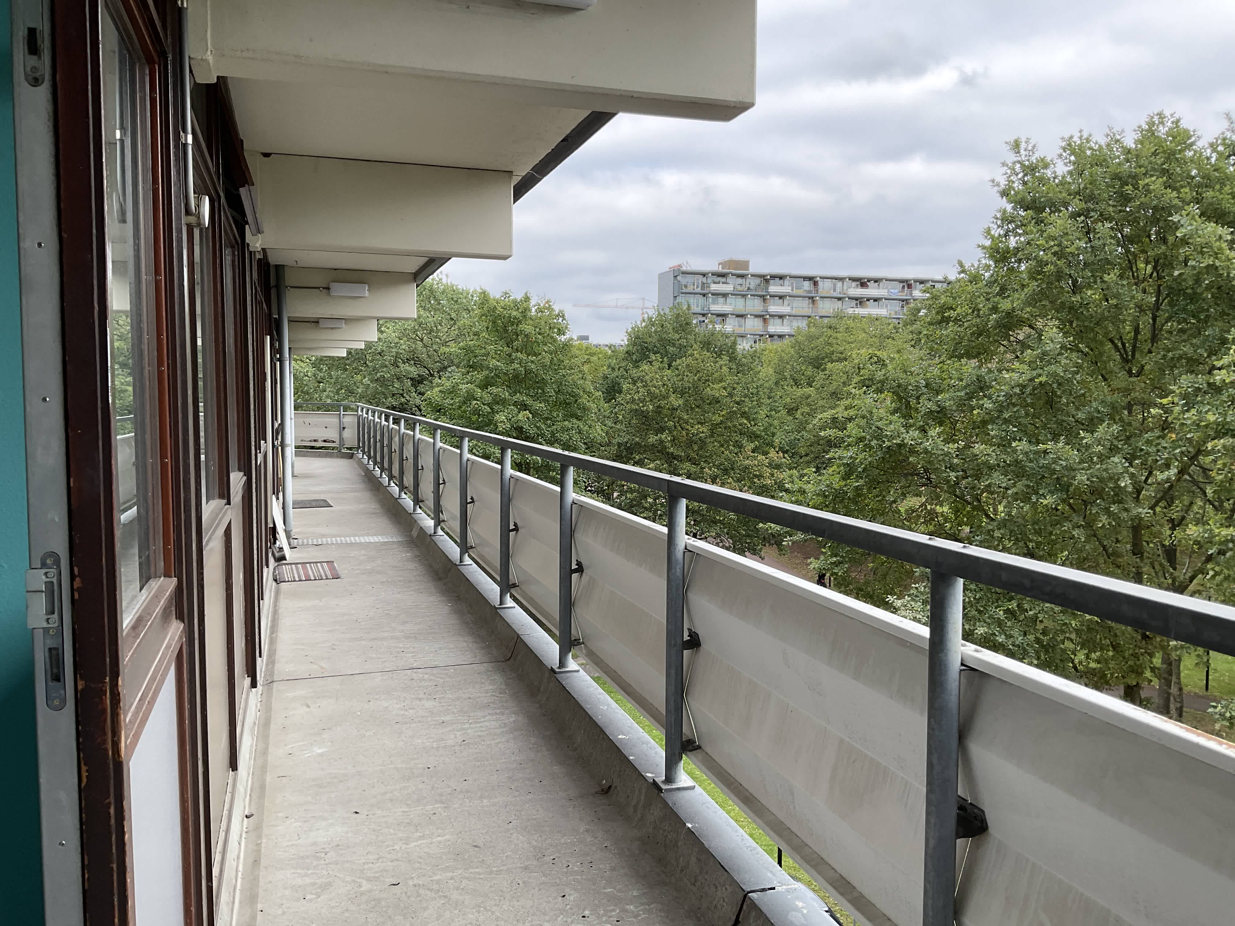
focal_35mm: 29
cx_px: 618
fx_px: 1035
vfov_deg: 48.2
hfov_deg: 61.7
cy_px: 463
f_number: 1.8
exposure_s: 1/229
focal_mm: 3
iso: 16
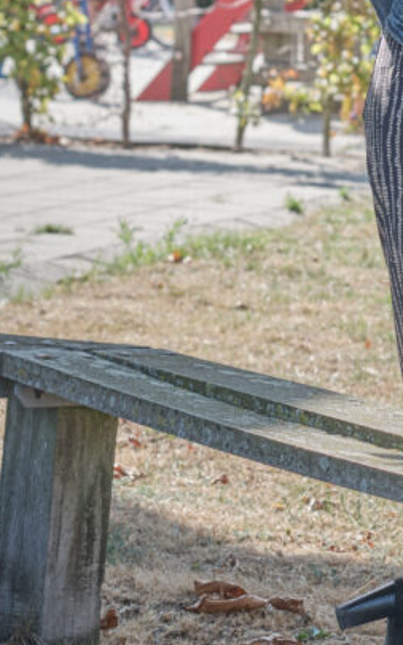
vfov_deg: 9.7
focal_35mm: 214
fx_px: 3762
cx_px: 485
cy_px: 27
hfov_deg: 6.1
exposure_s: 1/200
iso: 200
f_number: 4.5
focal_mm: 55
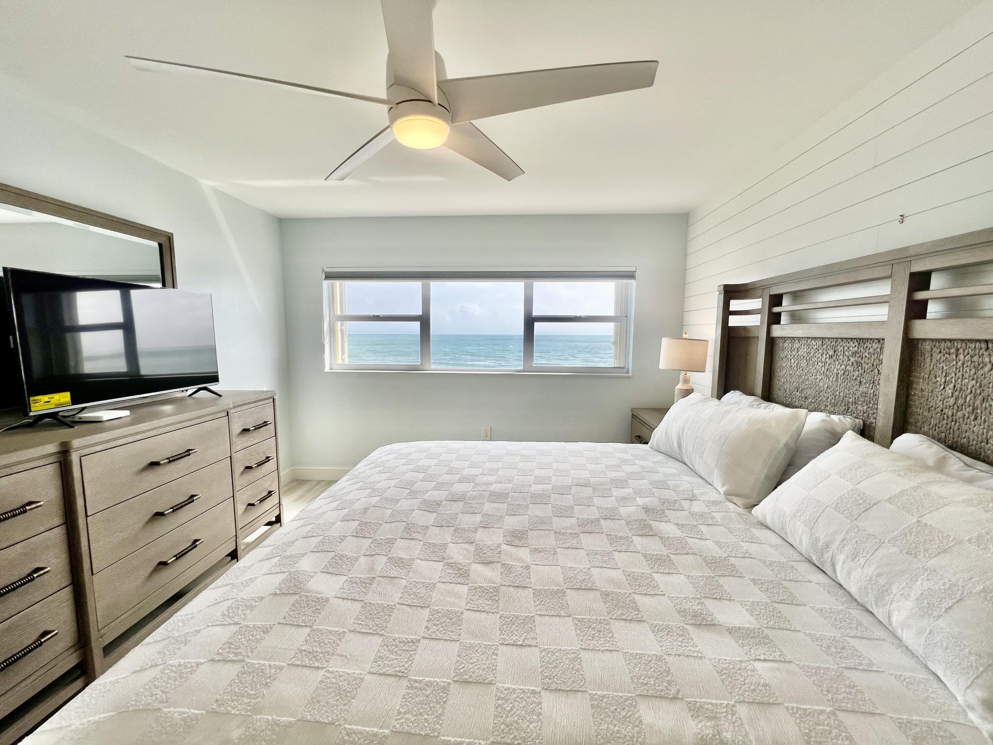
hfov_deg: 106.2
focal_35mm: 13
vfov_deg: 89.9
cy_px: 372
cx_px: 496
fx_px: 373
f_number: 1.8
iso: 32
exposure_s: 1/292
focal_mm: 1.57
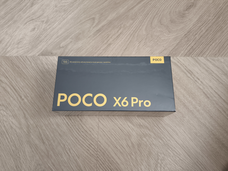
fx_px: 165
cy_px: 86
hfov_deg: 69.4
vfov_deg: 54.9
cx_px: 114
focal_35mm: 25
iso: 1600
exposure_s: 1/25
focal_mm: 4.71
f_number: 1.7
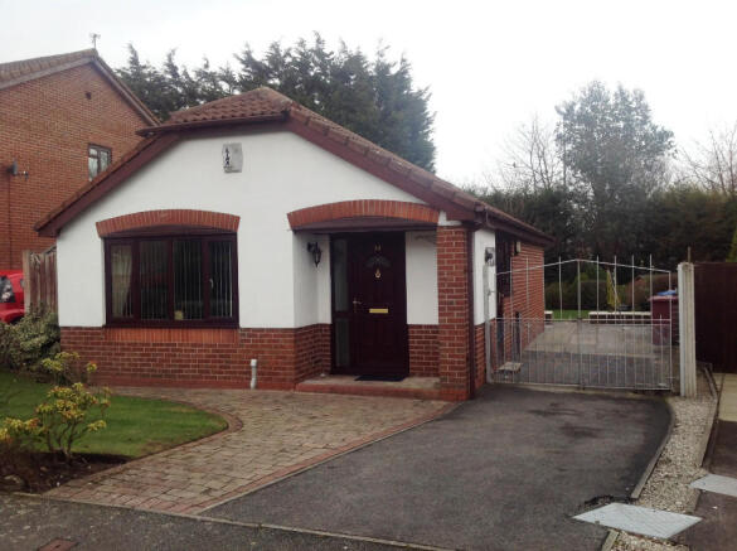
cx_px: 368
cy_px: 276
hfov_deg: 52.7
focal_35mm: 35
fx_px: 744
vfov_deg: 40.6
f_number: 2.4
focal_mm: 4.28
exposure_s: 1/124
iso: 50
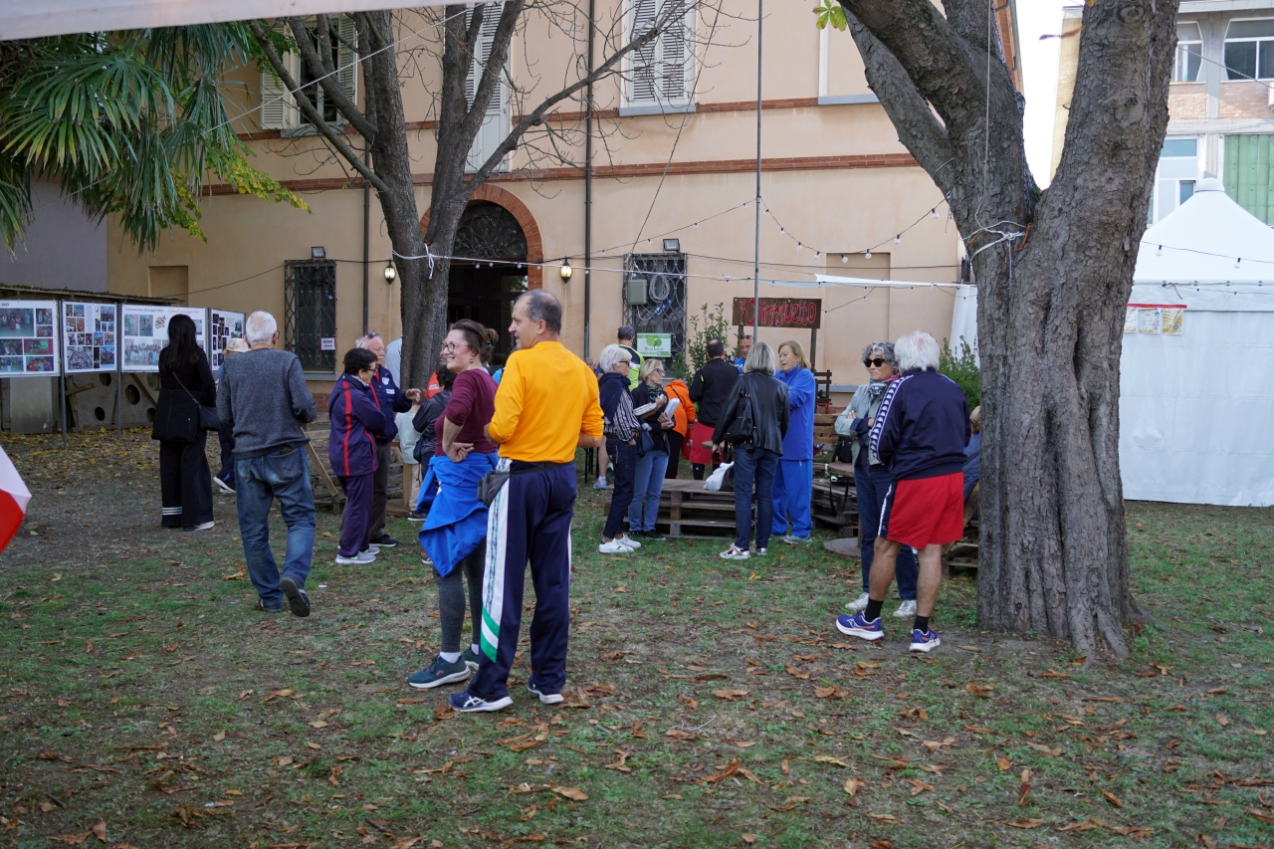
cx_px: 637
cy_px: 424
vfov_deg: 40.0
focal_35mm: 33
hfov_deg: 57.2
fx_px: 1168
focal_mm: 22
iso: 320
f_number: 4
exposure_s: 1/200
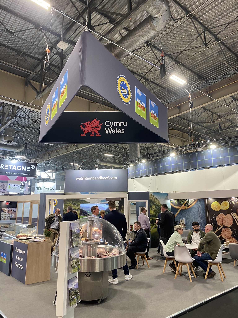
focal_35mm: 26
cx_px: 119
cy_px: 159
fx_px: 238
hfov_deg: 53.1
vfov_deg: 67.3
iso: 125
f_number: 1.8
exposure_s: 1/50
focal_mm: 4.25
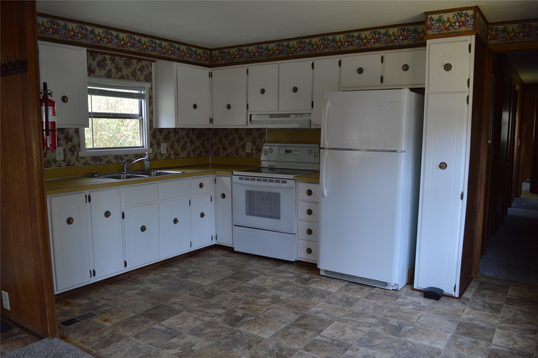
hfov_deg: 67.4
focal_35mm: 27
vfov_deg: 47.8
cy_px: 179
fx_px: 403
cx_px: 269
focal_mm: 18
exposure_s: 1/80
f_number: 4.5
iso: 400
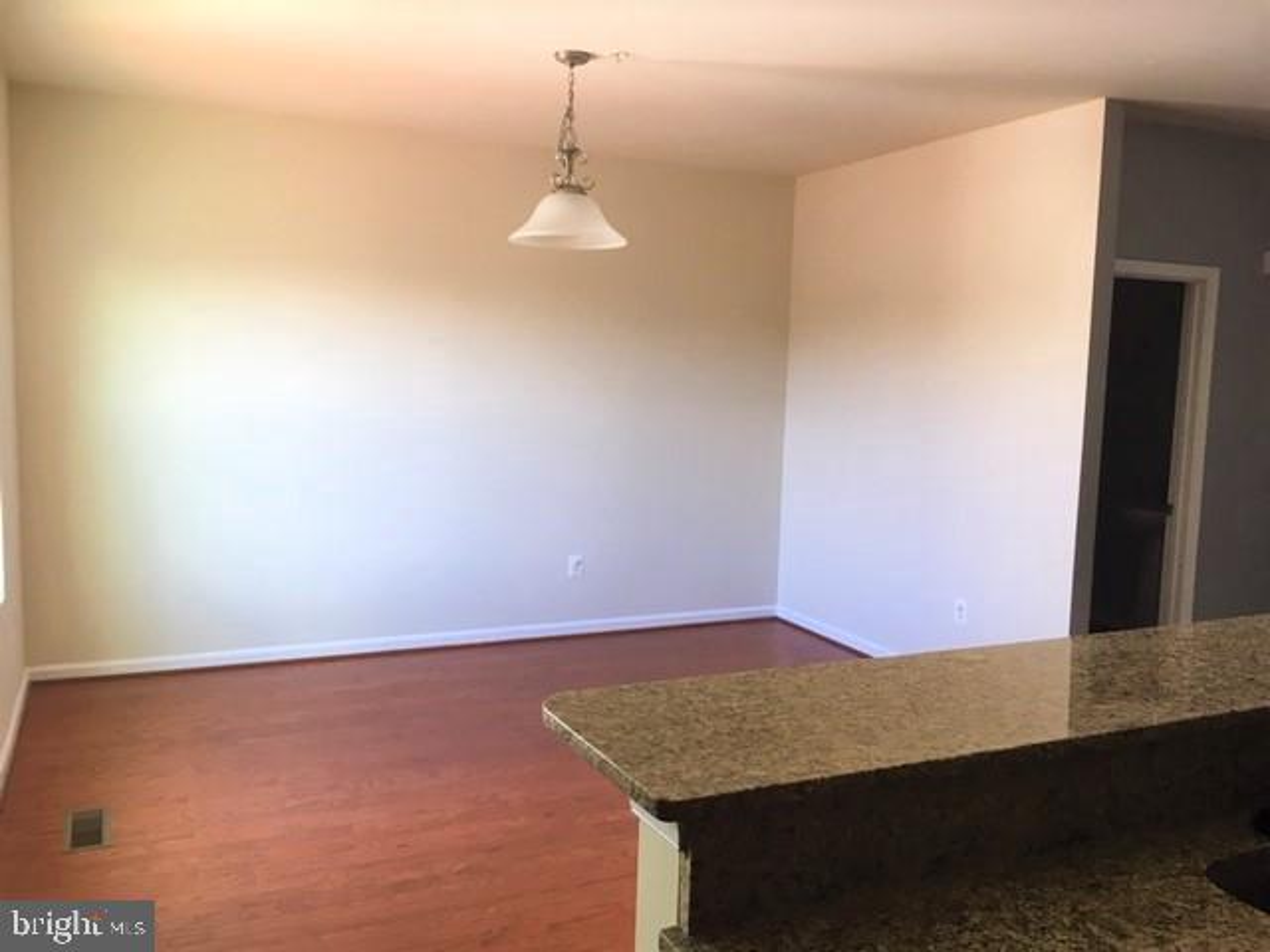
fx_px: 1064
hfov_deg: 61.7
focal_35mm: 29
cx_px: 635
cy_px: 476
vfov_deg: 48.2
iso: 32
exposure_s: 1/30
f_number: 2.2
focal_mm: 4.15
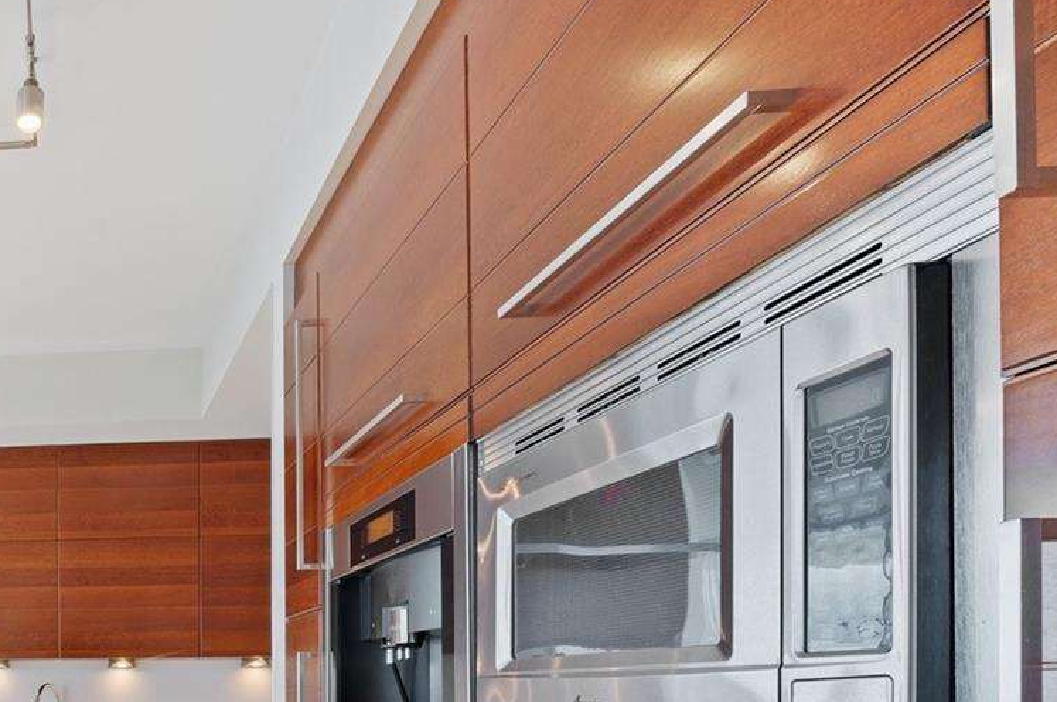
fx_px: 880
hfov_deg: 47.9
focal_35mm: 30
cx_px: -59
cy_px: 732
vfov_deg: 37.8
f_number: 8
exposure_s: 1/10
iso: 200
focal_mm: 14
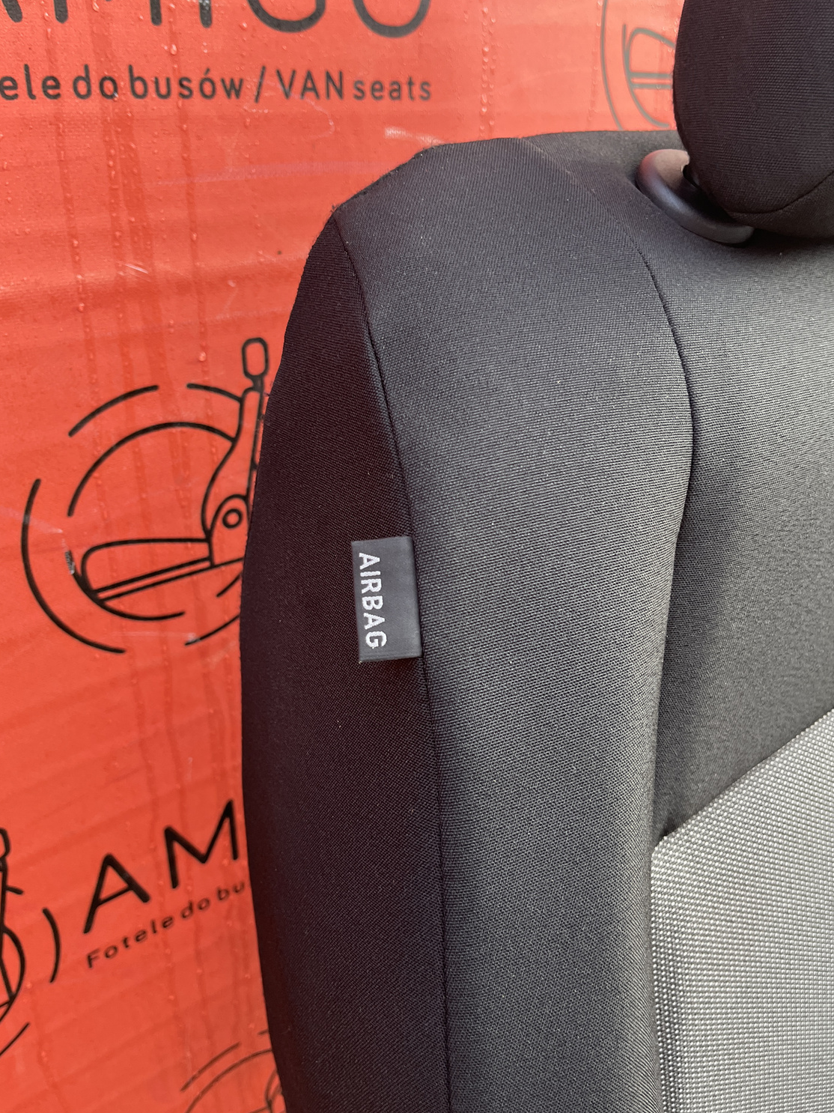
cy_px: 530
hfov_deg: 49.7
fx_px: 900
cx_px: 426
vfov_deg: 63.4
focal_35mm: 28
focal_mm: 5.1
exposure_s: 1/121
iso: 100
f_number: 1.6
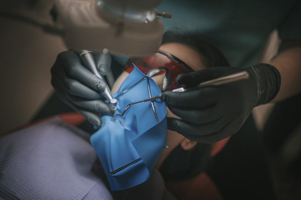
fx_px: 292
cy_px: 100
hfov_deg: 54.5
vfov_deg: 37.8
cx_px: 150
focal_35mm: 35
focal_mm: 35
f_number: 1.4
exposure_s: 1/1250
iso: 125
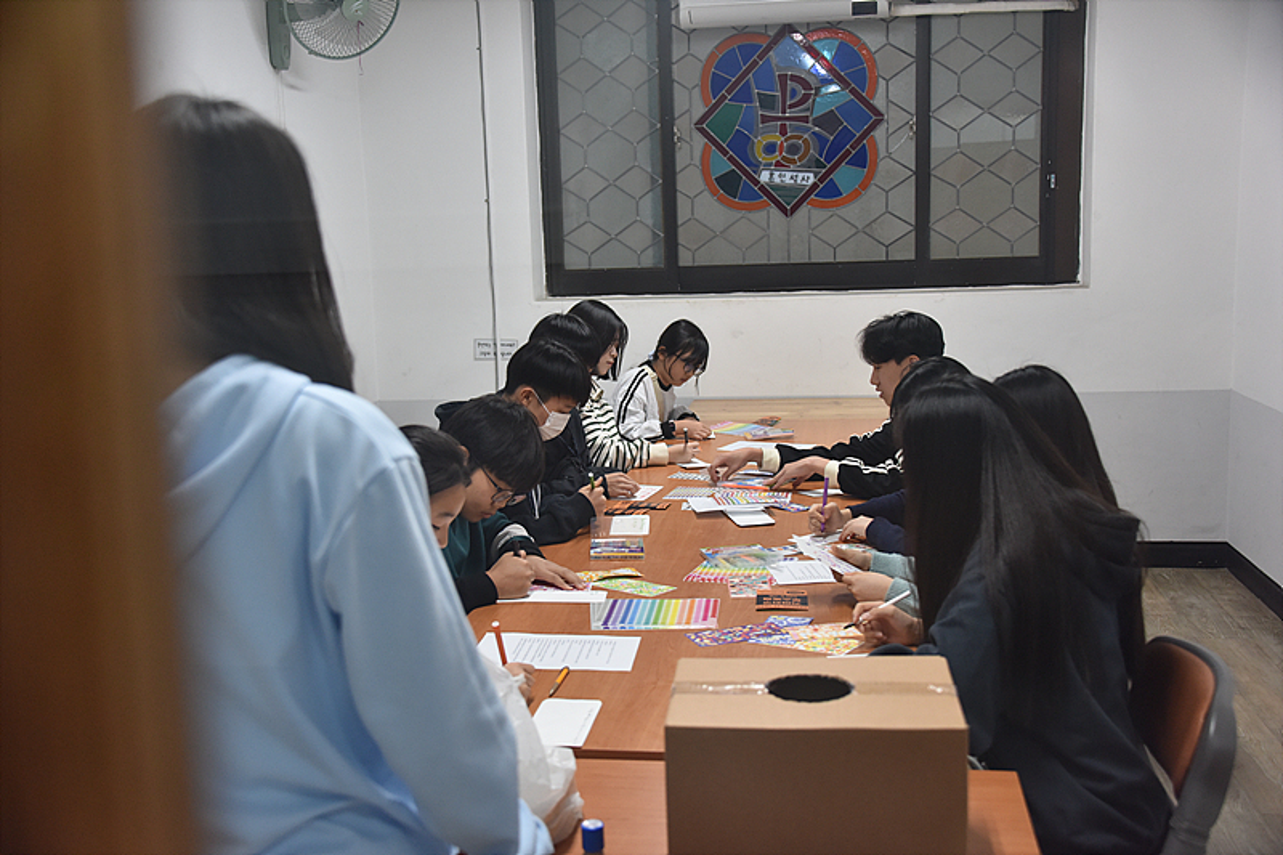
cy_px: 428
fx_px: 1425
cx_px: 642
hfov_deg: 48.5
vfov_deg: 33.4
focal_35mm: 40
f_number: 4
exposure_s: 1/125
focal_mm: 40
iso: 1600
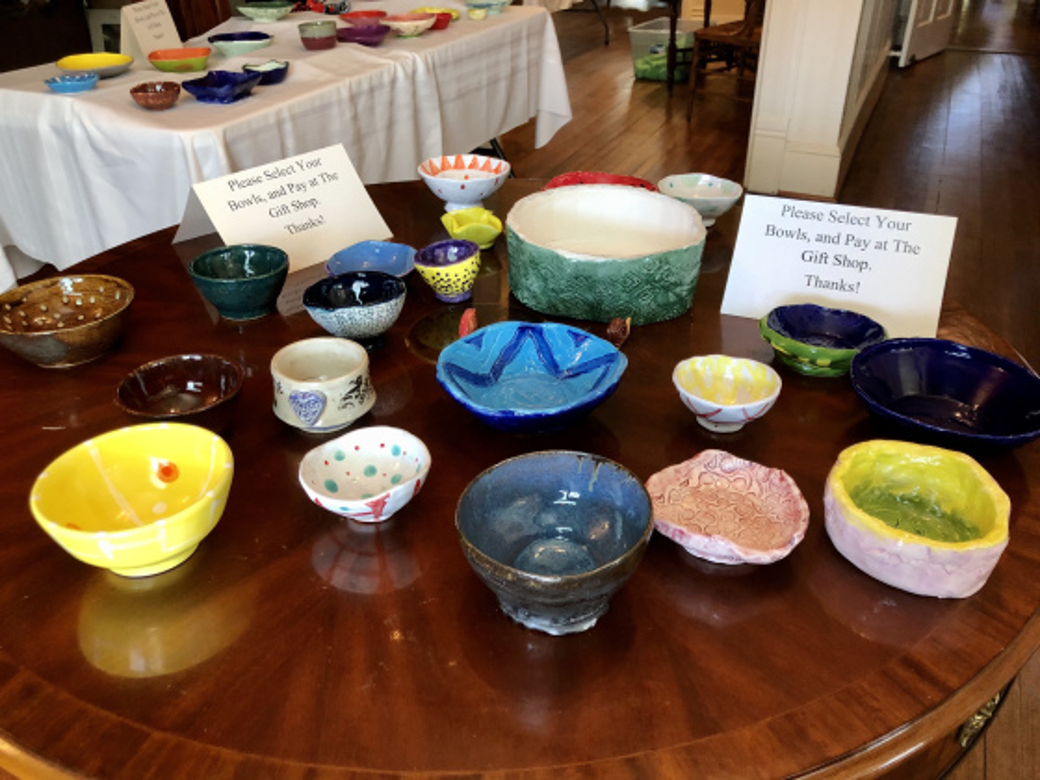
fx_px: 841
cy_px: 390
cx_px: 520
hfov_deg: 63.4
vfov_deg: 49.7
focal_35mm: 28
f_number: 1.8
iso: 40
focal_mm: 3.99
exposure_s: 1/15
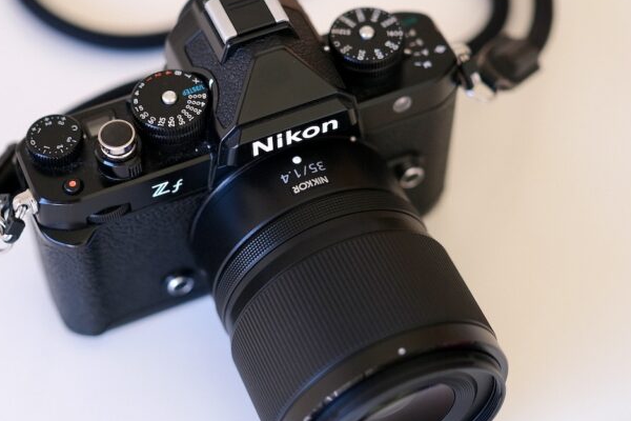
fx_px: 1402
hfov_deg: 25.3
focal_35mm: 80
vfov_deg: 17.1
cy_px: 187
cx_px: 277
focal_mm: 33
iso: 160
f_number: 1.4
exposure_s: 1/400
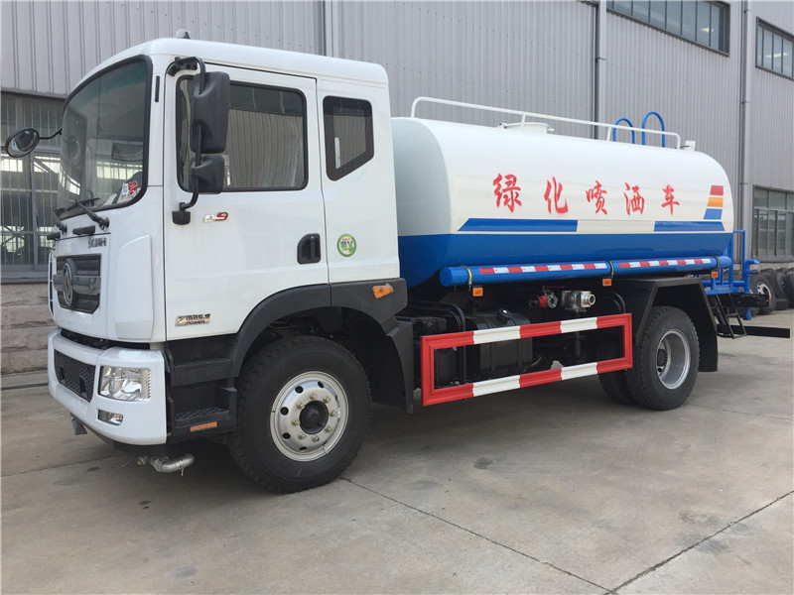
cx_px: 397
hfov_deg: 61.7
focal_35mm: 29
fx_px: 665
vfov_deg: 48.2
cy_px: 298
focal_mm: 4.15
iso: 32
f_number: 2.2
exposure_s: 1/760
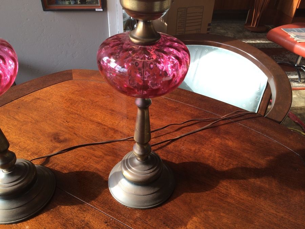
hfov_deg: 60.0
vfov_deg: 46.8
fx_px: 264
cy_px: 114
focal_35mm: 30
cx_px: 152
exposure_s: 1/120
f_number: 2.2
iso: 40
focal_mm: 4.12
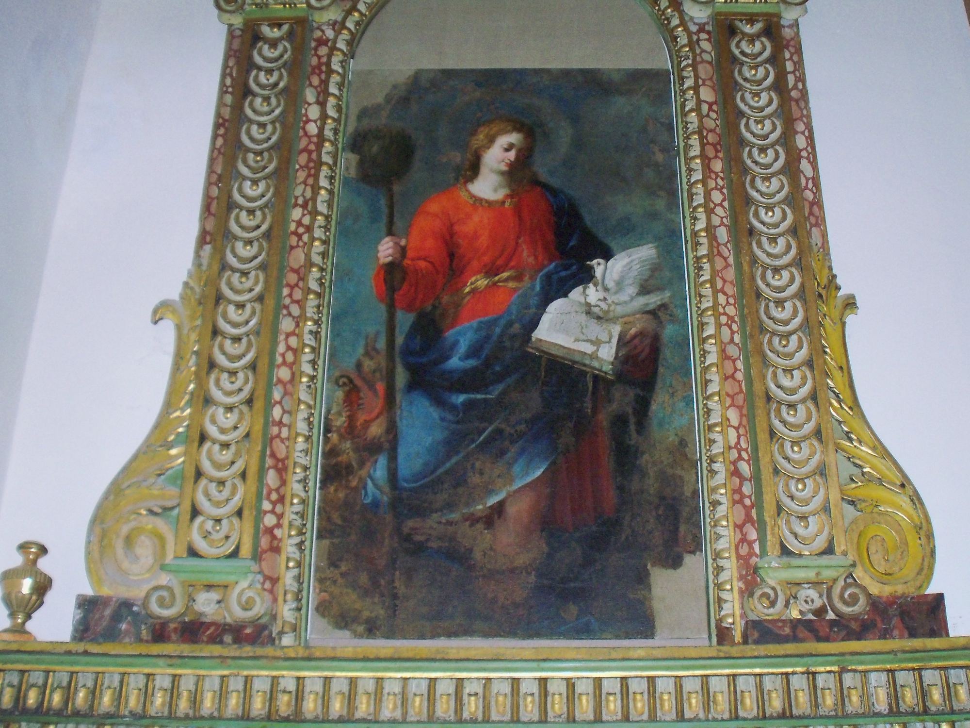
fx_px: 1205
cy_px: 364
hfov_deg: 43.9
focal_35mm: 43
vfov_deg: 33.6
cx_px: 485
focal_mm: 7.7
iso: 400
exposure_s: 1/60
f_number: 4.1
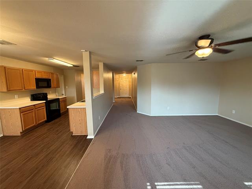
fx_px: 102
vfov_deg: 85.7
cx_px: 126
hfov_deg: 102.1
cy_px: 94
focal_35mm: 14
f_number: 2.2
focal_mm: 2.22
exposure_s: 1/60
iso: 250
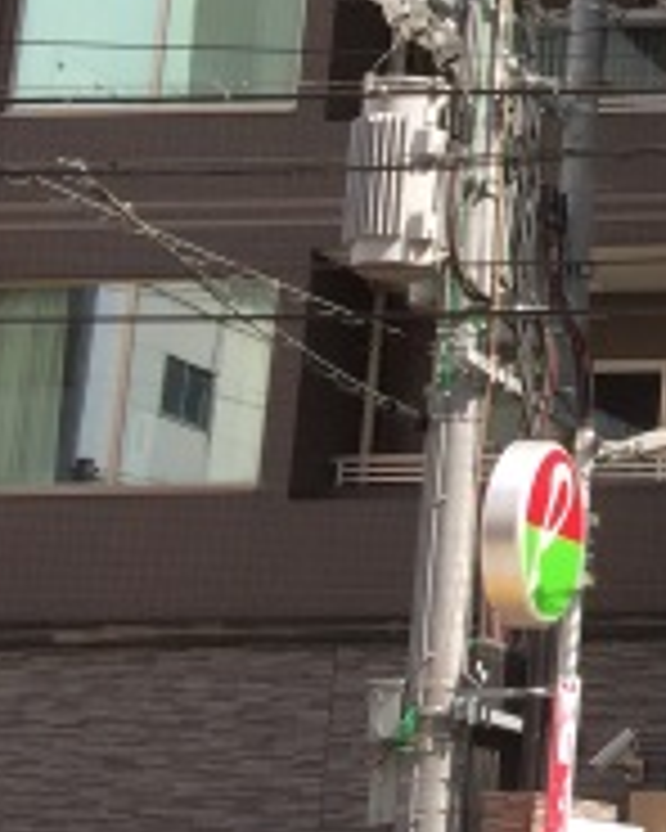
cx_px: 1494
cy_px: 292
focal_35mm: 109
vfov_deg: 17.6
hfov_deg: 12.0
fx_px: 2686
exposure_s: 1/732
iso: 32
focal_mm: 4.15
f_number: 2.2
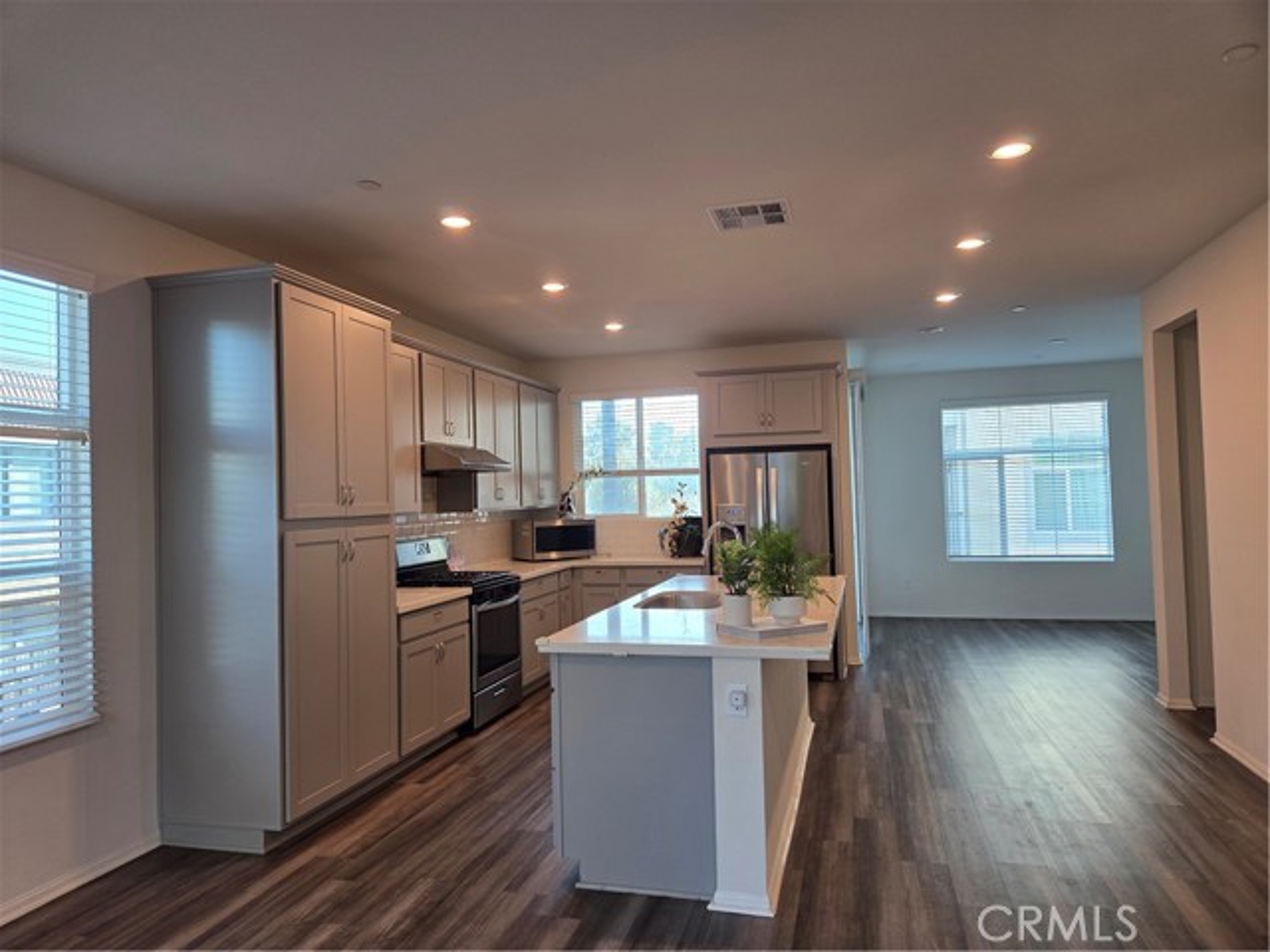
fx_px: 844
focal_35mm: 23
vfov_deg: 58.9
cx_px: 635
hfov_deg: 73.9
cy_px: 476
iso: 100
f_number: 1.8
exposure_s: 1/120
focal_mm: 5.4
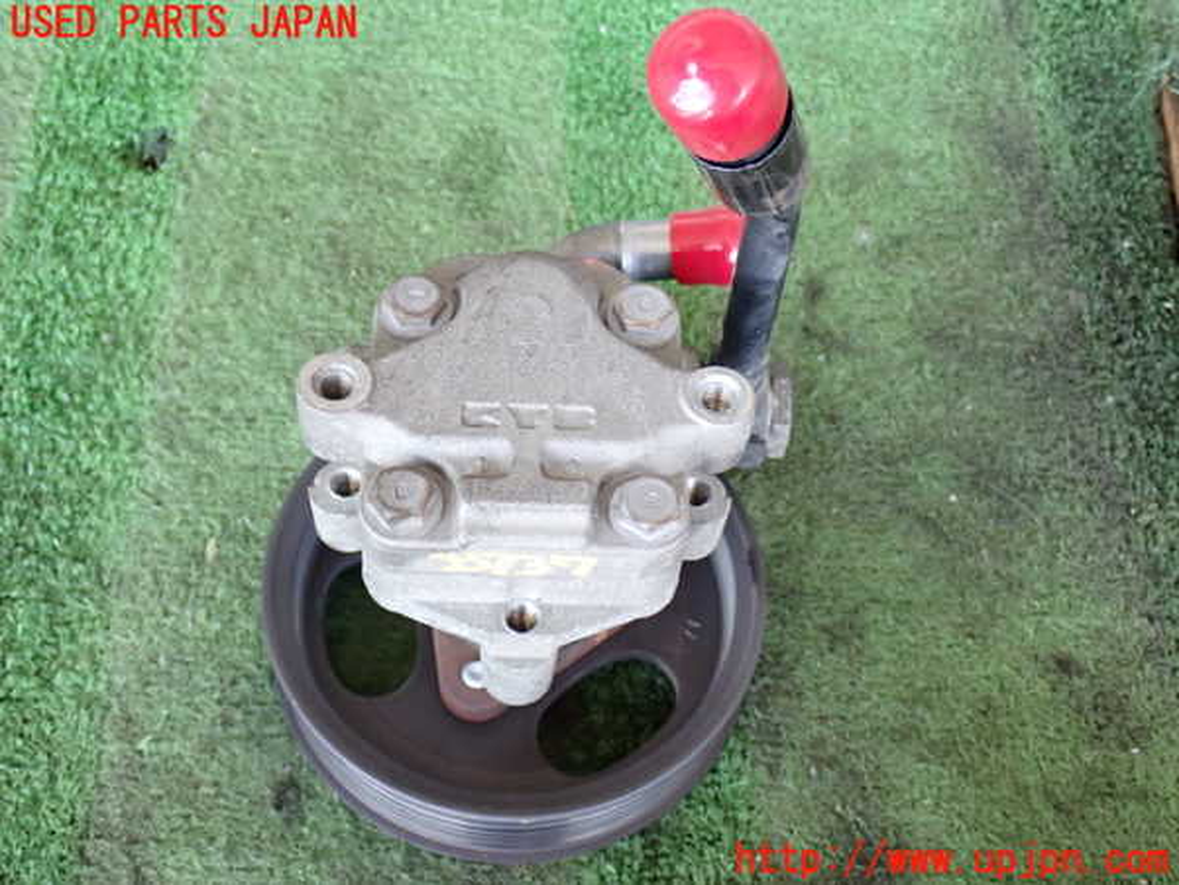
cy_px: 442
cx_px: 590
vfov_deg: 30.9
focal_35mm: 47
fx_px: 1601
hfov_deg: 40.4
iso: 400
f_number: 3.1
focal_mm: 8.4
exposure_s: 1/50
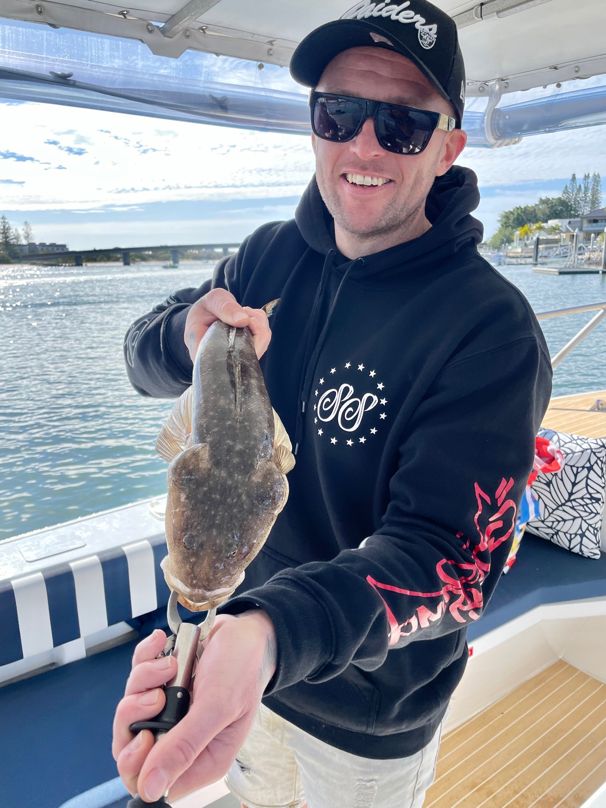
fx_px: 607
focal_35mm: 26
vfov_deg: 67.3
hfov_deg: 53.1
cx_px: 303
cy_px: 404
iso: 32
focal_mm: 4.2
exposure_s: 1/1135
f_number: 1.6
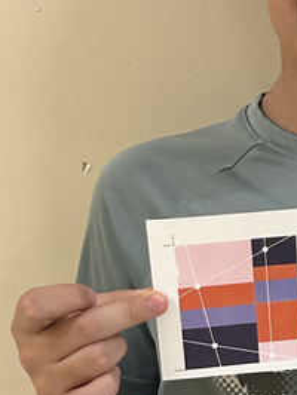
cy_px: 260
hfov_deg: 14.7
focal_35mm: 100
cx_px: 235
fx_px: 1142
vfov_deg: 19.6
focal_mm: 5.7
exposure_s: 1/60
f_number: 1.5
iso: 250
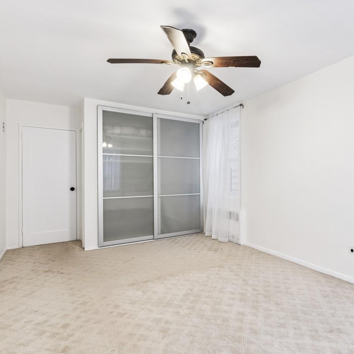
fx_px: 231
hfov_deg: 73.3
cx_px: 226
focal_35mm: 20
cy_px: 181
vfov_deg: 74.8
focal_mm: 15
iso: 640
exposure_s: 1/10
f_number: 14
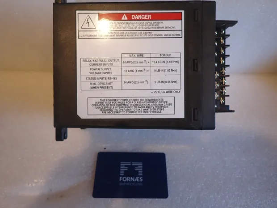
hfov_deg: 69.4
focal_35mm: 25
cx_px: 138
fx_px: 200
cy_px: 104
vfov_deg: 54.9
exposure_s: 1/60
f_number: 2
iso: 160
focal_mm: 4.5
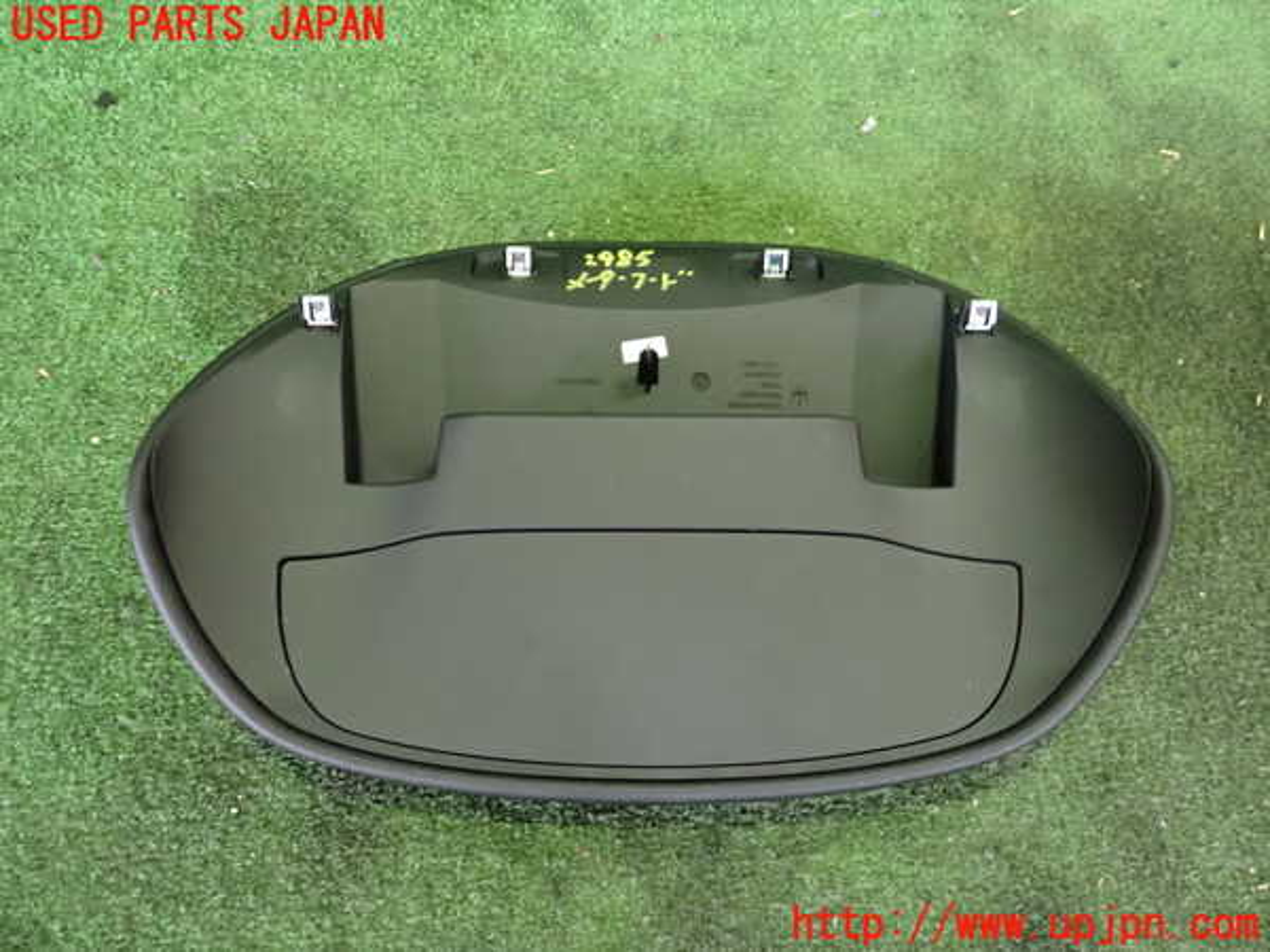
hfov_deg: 60.0
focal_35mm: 30
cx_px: 635
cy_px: 476
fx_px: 1101
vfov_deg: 46.8
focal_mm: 5.4
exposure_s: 1/50
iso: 1250
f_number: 2.3
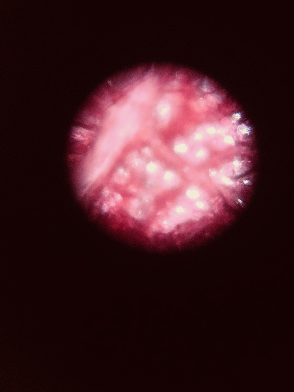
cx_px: 147
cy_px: 196
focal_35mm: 28
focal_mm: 3.99
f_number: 1.8
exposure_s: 1/5
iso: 100
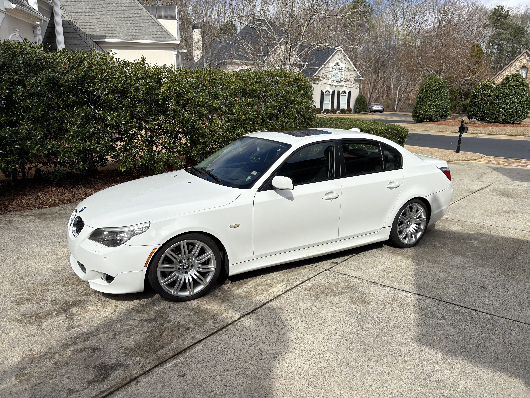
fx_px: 398
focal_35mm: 26
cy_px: 199
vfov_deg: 53.1
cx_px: 265
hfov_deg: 67.3
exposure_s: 1/5814
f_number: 1.6
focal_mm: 5.96
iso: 50
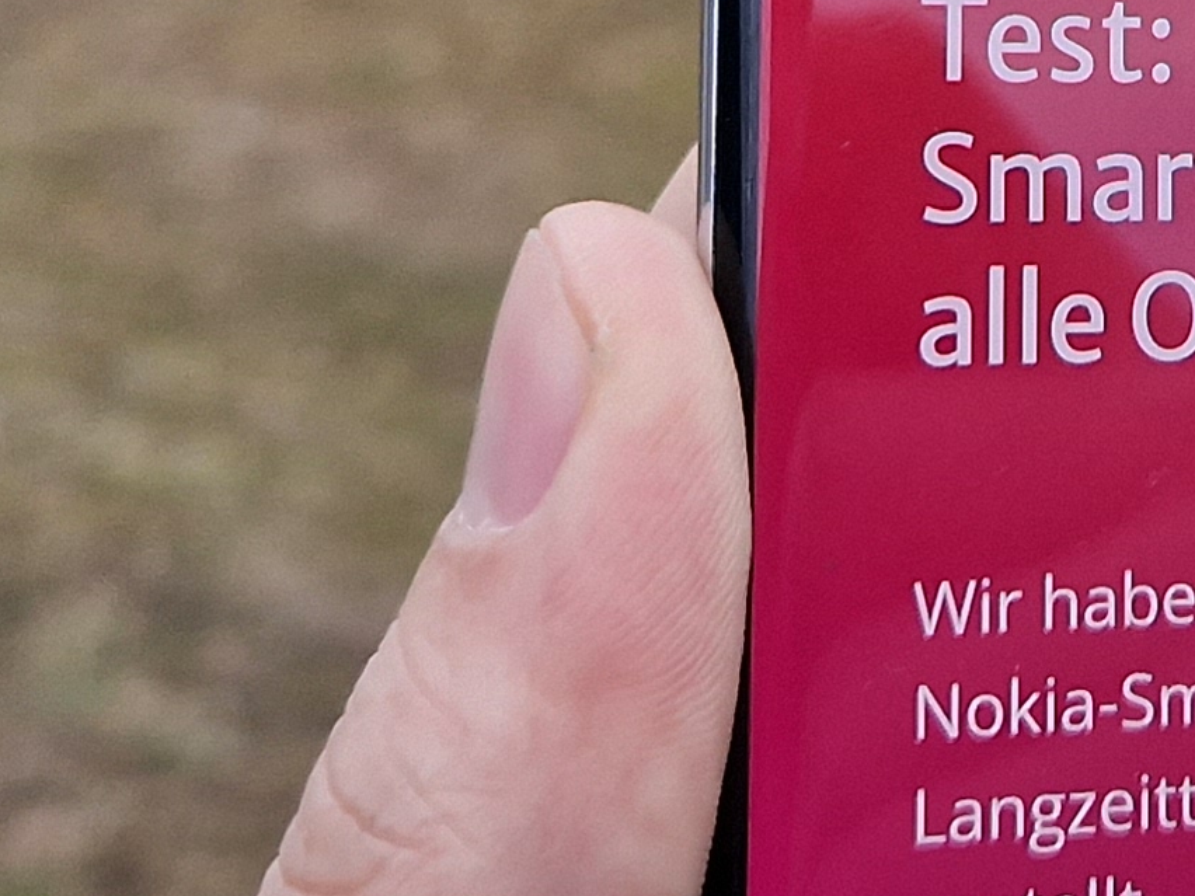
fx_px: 3728
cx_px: 1450
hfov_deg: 17.3
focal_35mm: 108
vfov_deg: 13.1
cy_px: -369
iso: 80
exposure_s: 1/180
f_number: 1.8
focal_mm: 5.4
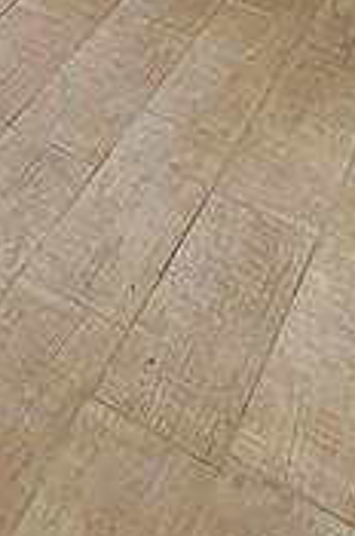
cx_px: -517
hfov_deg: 12.9
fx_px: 1158
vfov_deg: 19.3
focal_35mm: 78
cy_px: -444
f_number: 2.2
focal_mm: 2.2
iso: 125
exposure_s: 1/60
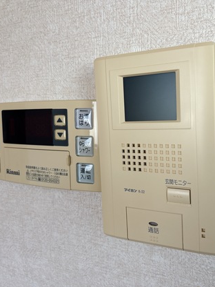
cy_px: 144
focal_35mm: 35
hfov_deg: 40.3
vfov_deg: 52.6
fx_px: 290
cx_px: 141
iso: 32
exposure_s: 1/122
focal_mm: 5.96
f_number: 1.6
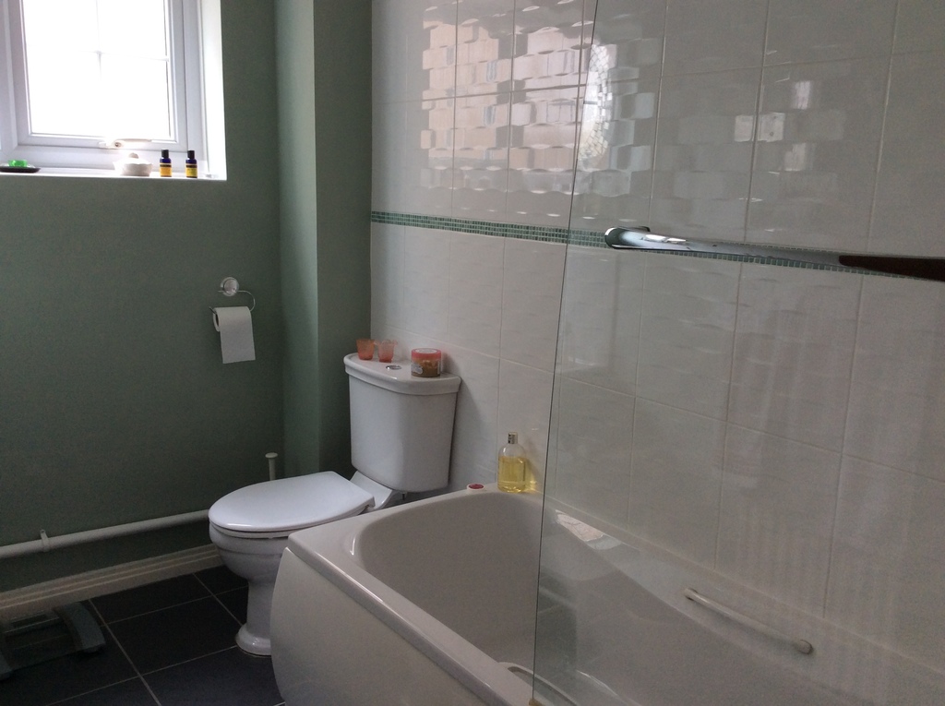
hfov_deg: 56.9
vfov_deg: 44.1
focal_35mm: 32
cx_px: 472
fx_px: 872
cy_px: 353
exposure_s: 1/25
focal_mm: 3.3
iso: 50
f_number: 2.4
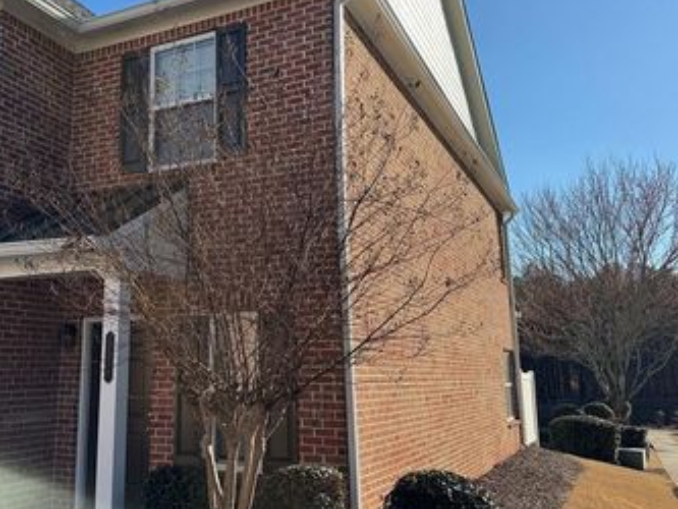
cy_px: 229
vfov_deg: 39.6
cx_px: 210
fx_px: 705
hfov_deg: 50.1
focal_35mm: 36
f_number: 1.78
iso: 80
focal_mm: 6.76
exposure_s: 1/2604
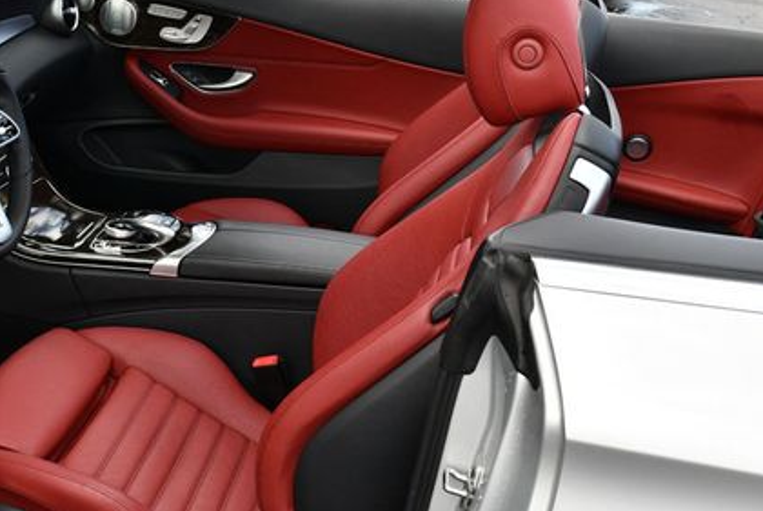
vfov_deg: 22.3
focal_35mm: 61
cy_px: 262
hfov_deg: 32.3
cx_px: 200
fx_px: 1294
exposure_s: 1/250
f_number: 5.6
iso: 200
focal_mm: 20
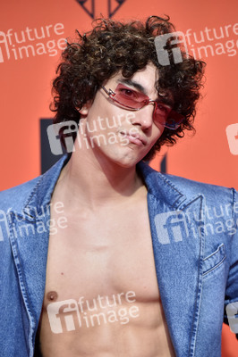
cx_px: 119
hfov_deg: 6.9
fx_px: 1987
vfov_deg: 10.3
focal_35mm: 200
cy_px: 178
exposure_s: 1/320
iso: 2500
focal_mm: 200
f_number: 3.5
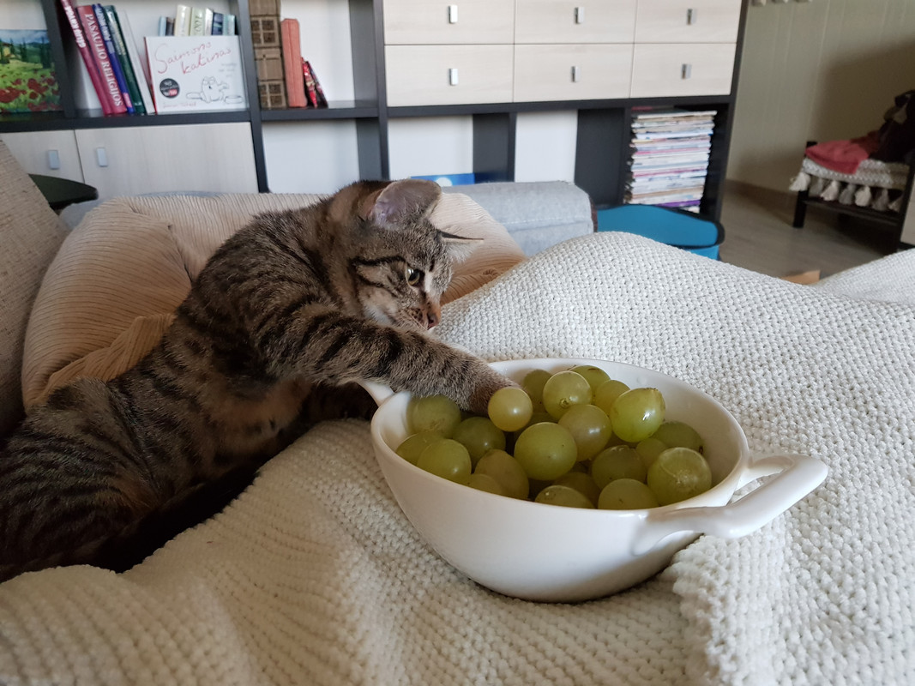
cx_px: 458
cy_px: 343
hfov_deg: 67.3
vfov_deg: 53.1
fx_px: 687
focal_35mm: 26
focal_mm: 4.3
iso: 500
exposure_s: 1/50
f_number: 1.7
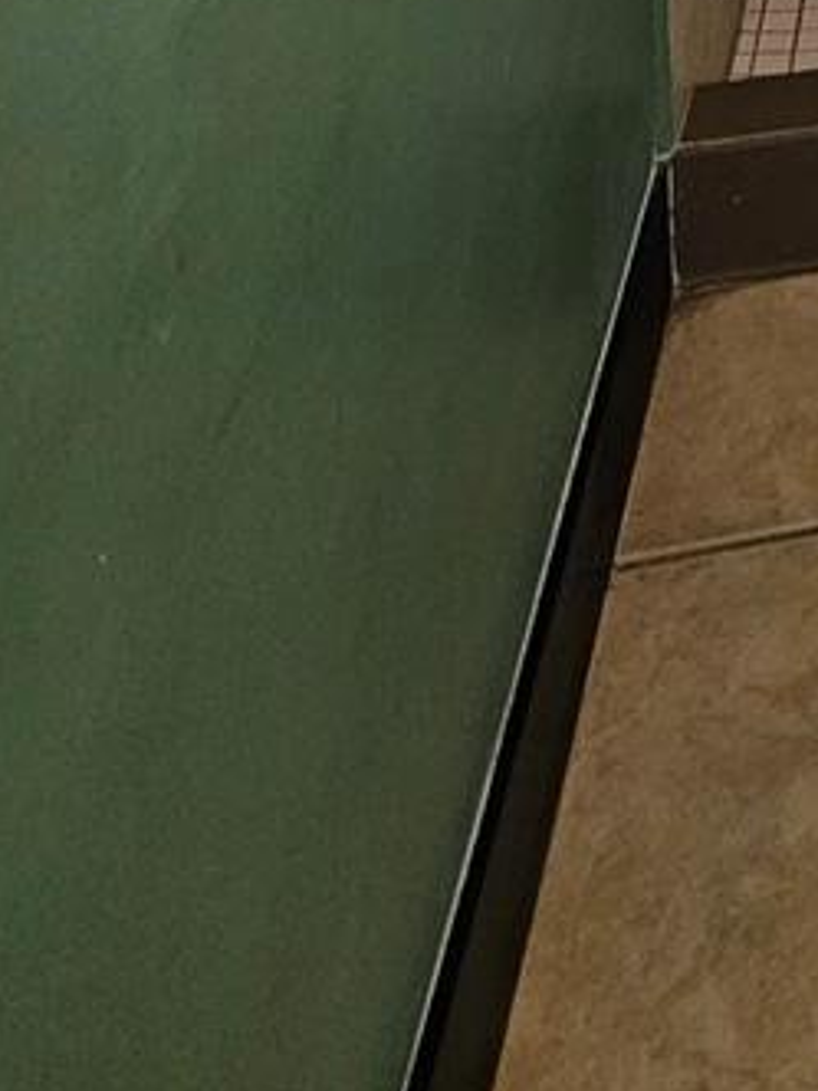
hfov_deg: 23.5
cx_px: 1281
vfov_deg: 22.6
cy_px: -864
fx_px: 1481
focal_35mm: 47
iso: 125
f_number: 2.2
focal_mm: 2.2
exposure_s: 1/60
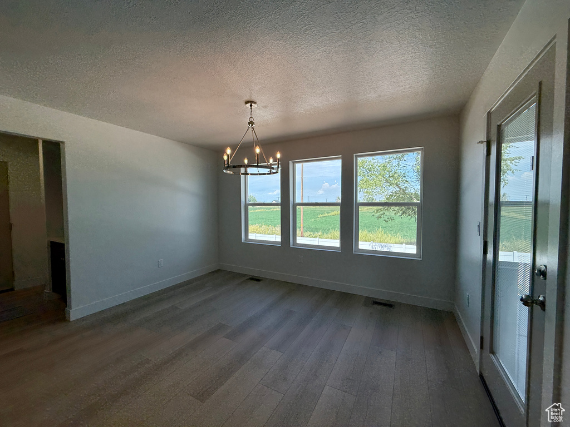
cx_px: 285
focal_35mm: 14
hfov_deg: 102.1
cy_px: 214
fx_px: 231
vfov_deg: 85.7
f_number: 2.2
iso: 64
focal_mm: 2.22
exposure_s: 1/427
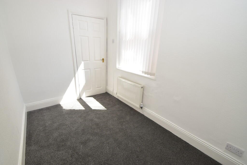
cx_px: 124
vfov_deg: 77.3
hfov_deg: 100.4
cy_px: 82
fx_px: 103
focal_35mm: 15
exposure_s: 1/125
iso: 400
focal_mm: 10
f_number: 9
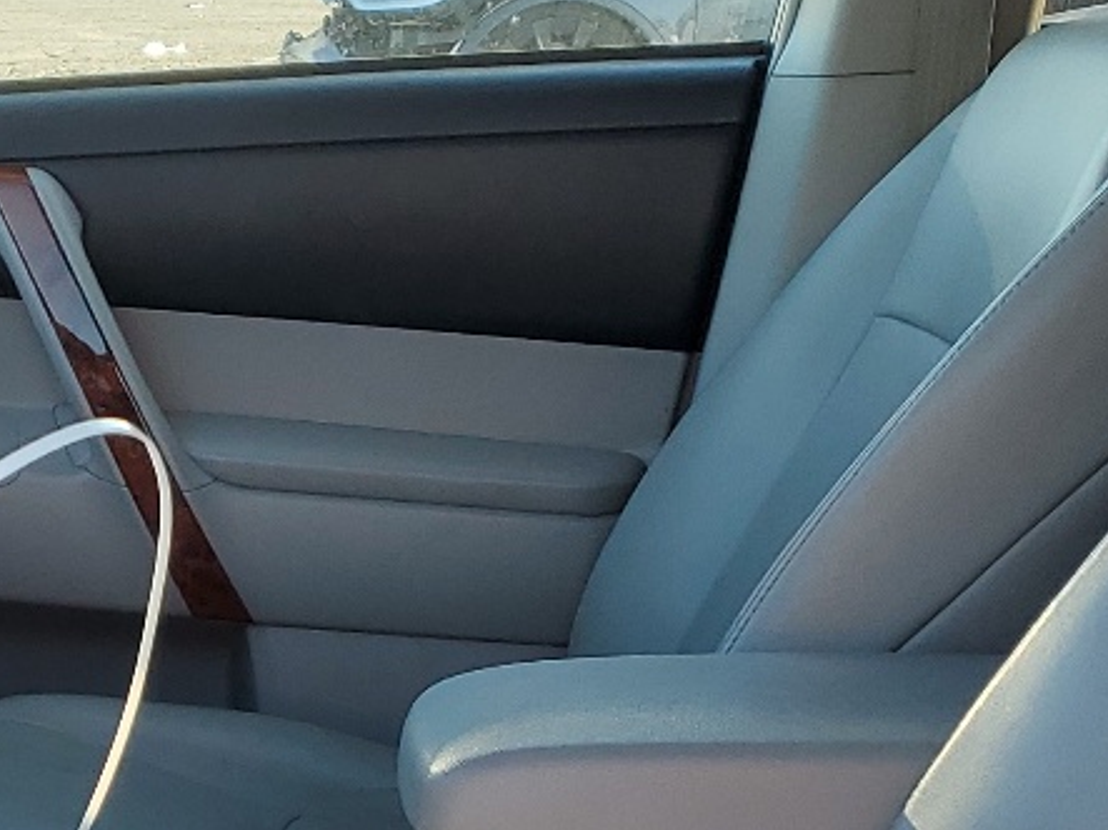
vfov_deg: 15.1
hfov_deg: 19.9
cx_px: -113
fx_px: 3008
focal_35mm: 94
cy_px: 1052
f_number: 1.5
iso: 50
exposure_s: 1/286
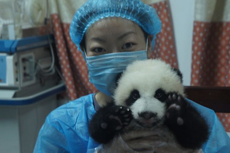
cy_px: 76
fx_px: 527
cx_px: 115
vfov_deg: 16.5
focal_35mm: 82
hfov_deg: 24.6
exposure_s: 1/20
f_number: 5.6
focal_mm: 55
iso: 1600
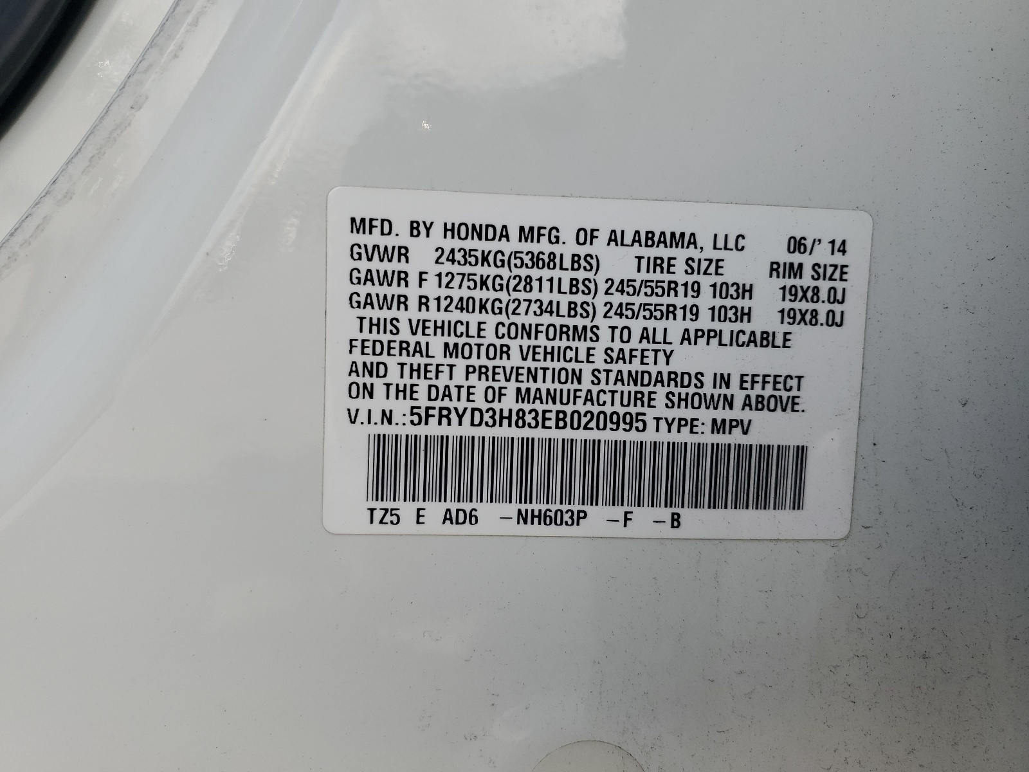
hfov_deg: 67.3
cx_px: 514
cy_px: 386
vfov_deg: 53.1
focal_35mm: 26
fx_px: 773
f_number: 1.5
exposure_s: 1/667
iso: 50
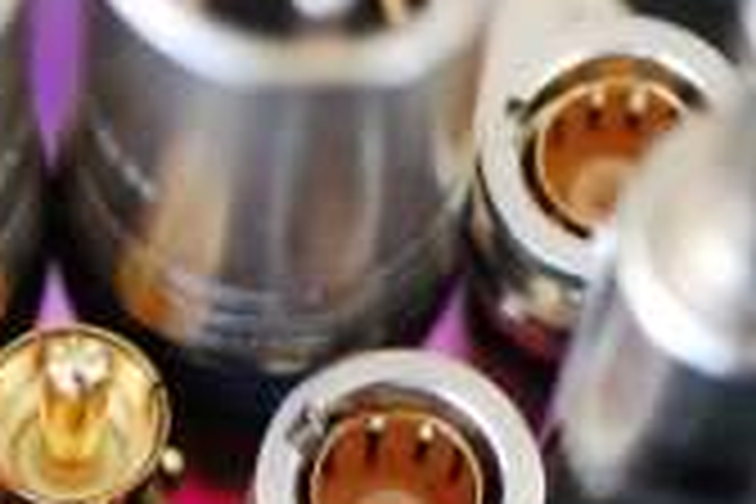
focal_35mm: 240
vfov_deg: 5.7
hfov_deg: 8.5
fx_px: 5040
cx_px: 40
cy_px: 446
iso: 100
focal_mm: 60
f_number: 3.3
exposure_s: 1/10
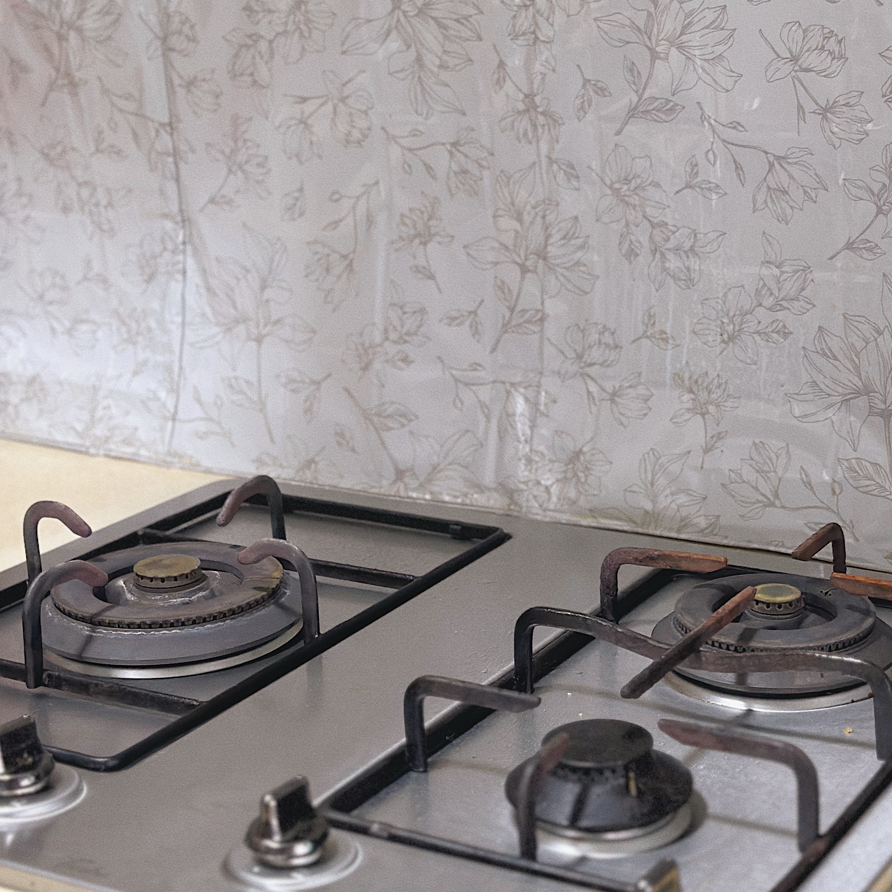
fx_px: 2041
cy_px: 459
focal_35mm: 70
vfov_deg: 24.7
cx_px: 522
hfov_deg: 24.6
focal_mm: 6.86
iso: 320
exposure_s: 1/50
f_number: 1.78
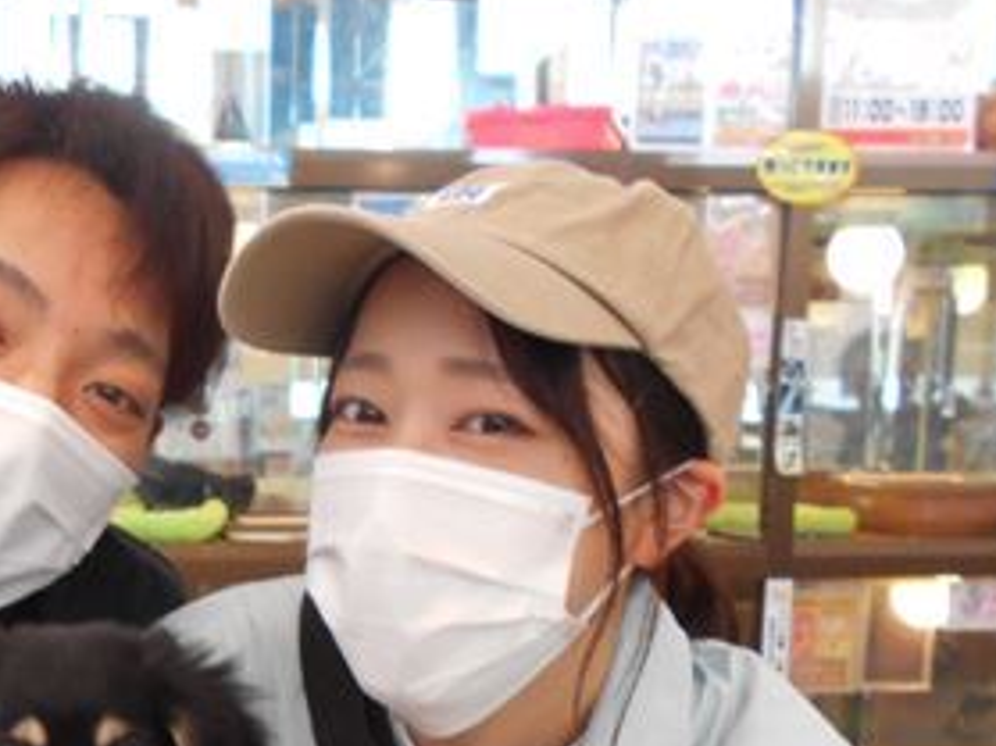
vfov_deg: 25.1
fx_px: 1611
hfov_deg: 33.0
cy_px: 703
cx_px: 150
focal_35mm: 56
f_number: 3.2
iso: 220
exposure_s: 1/30
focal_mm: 4.6
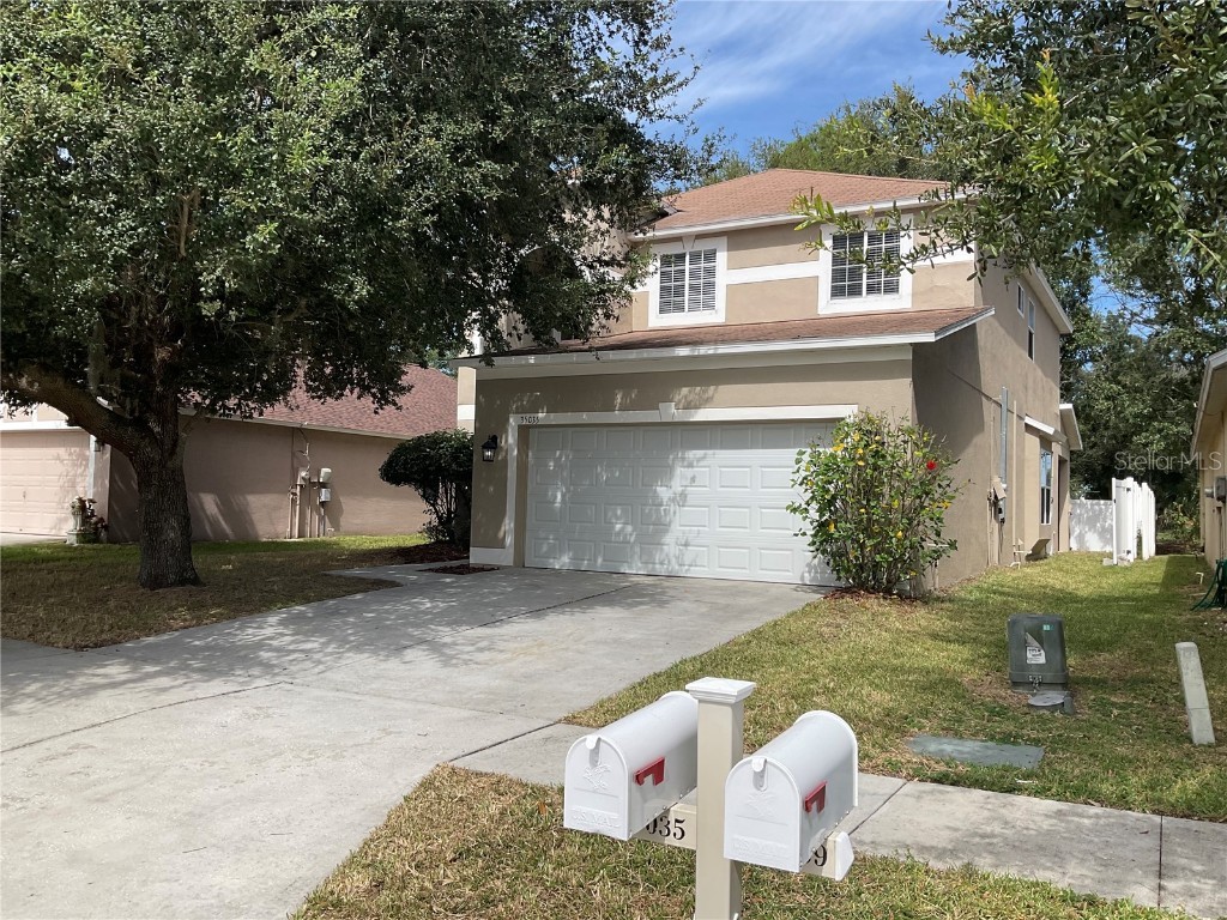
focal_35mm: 29
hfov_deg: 61.7
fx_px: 1028
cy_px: 460
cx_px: 614
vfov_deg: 48.2
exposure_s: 1/2227
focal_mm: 3
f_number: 1.8
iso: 16
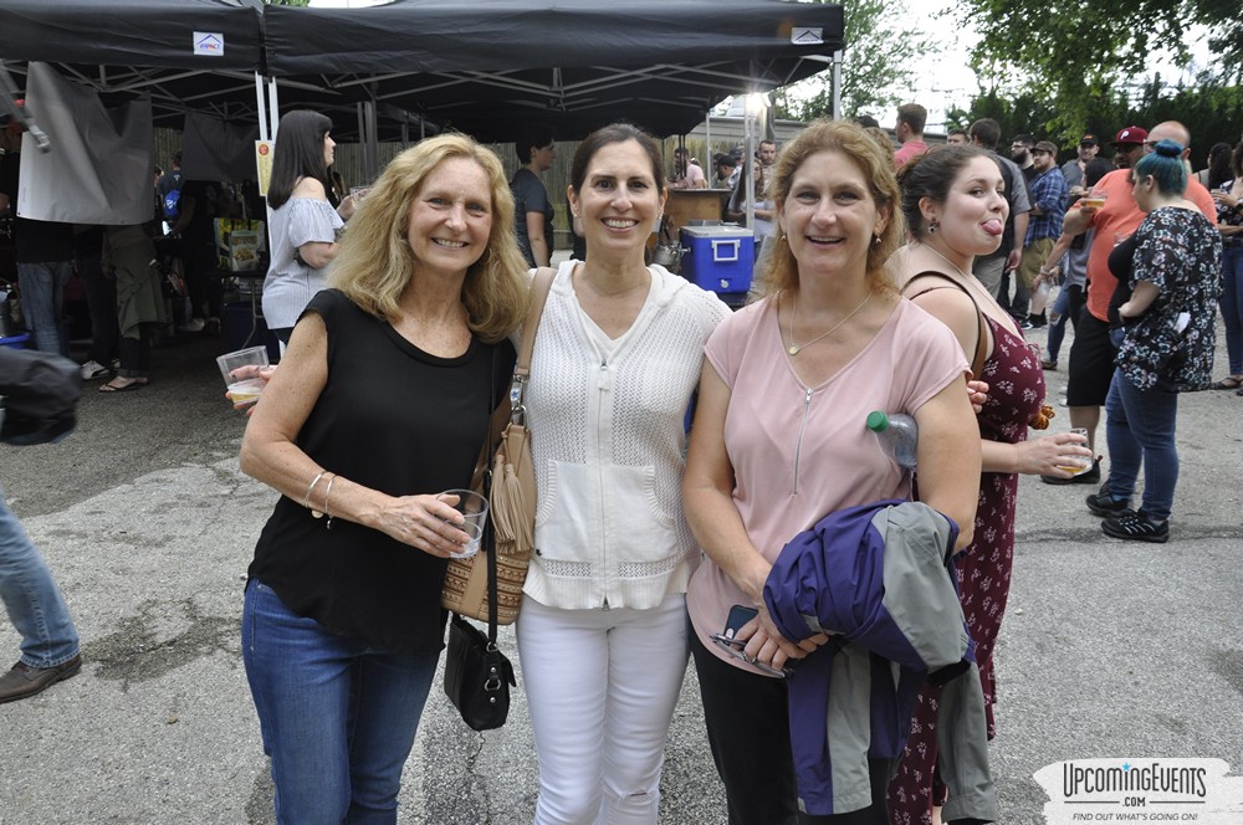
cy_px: 412
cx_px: 622
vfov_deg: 39.9
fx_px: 1138
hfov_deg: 57.3
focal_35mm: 33
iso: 400
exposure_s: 1/80
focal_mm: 22
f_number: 9
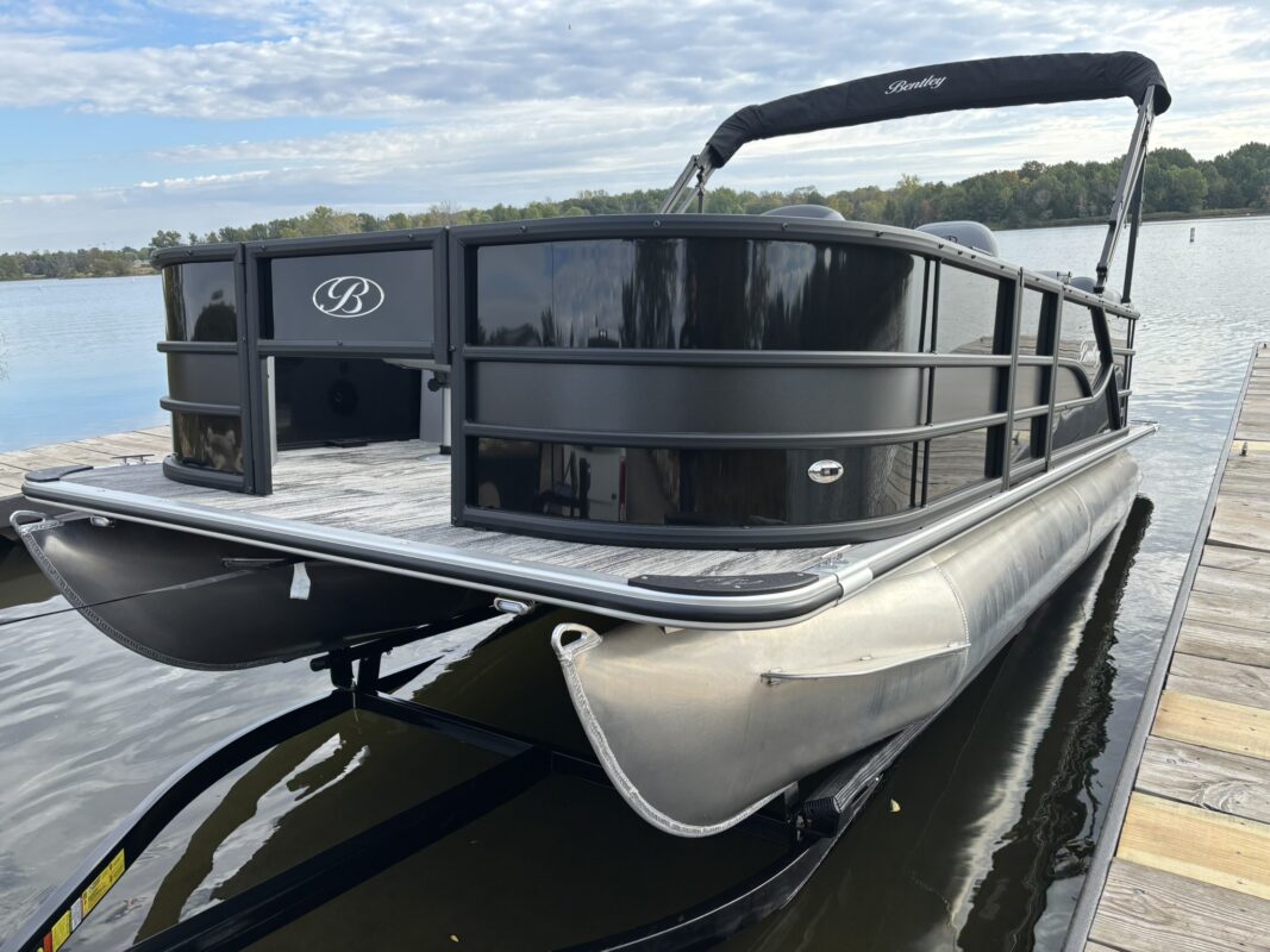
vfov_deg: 53.1
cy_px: 476
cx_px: 635
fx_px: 954
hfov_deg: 67.3
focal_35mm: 26
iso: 50
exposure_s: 1/1205
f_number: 1.6
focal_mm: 5.96
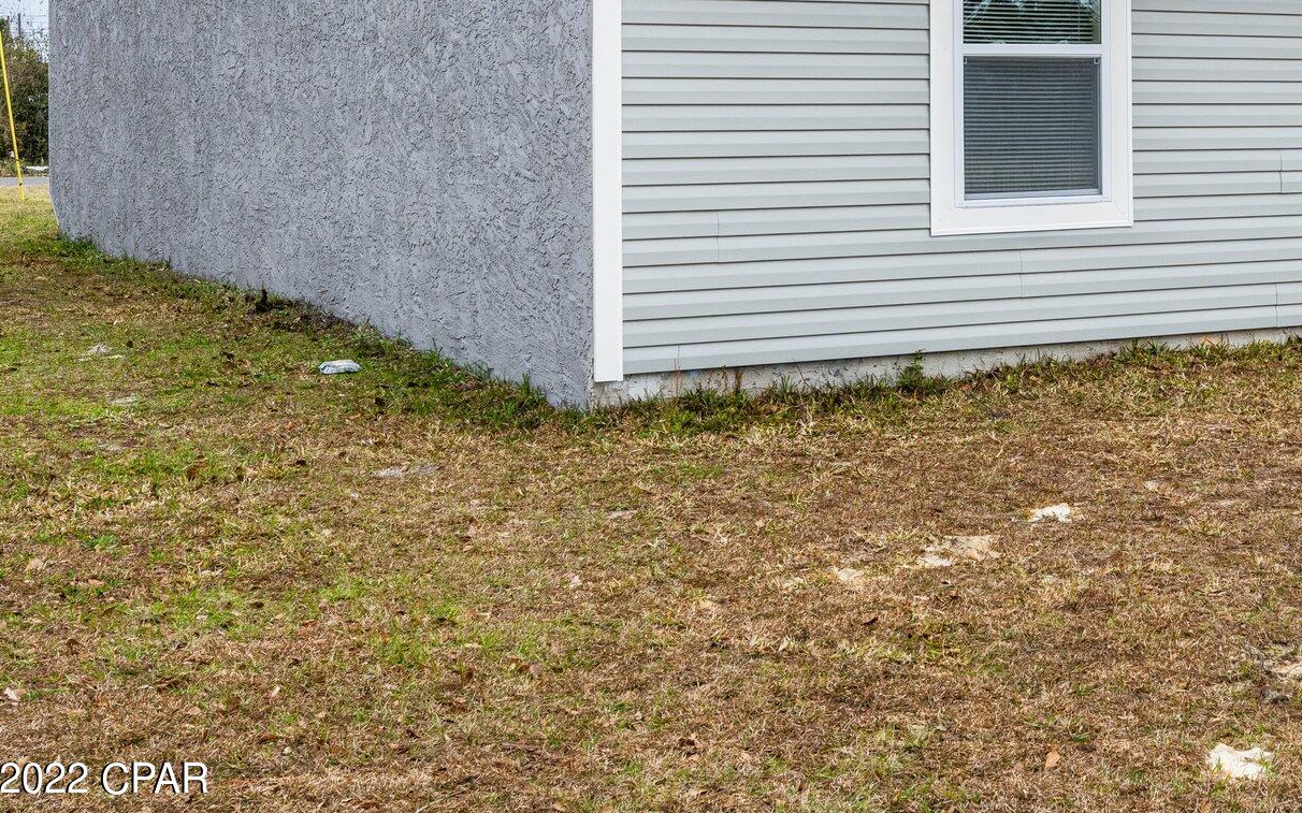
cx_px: 1062
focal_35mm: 62
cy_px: 112
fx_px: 2200
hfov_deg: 32.0
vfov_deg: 20.6
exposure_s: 1/15
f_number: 9
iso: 500
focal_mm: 24
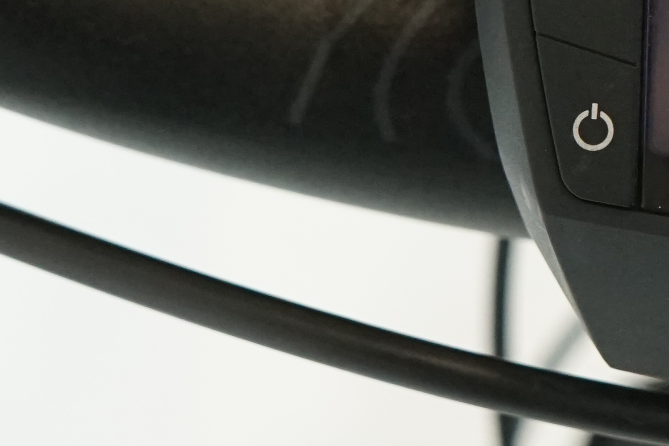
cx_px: 894
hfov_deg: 12.6
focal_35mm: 158
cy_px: 133
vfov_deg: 8.7
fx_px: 2936
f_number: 6.3
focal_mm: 35
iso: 2500
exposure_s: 1/200
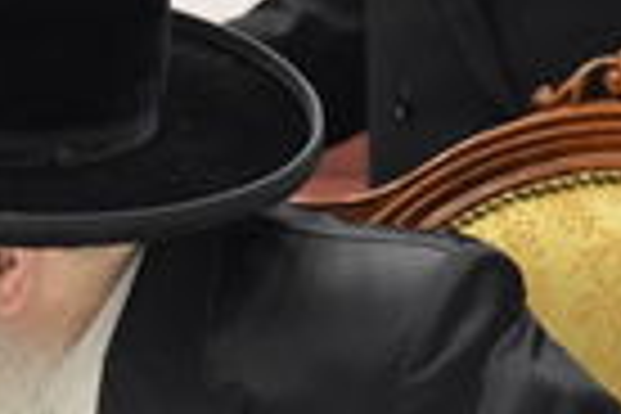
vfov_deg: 5.3
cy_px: -25
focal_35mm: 260
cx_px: -297
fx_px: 4485
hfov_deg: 7.8
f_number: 5.6
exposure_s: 1/100
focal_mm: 35
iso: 1600
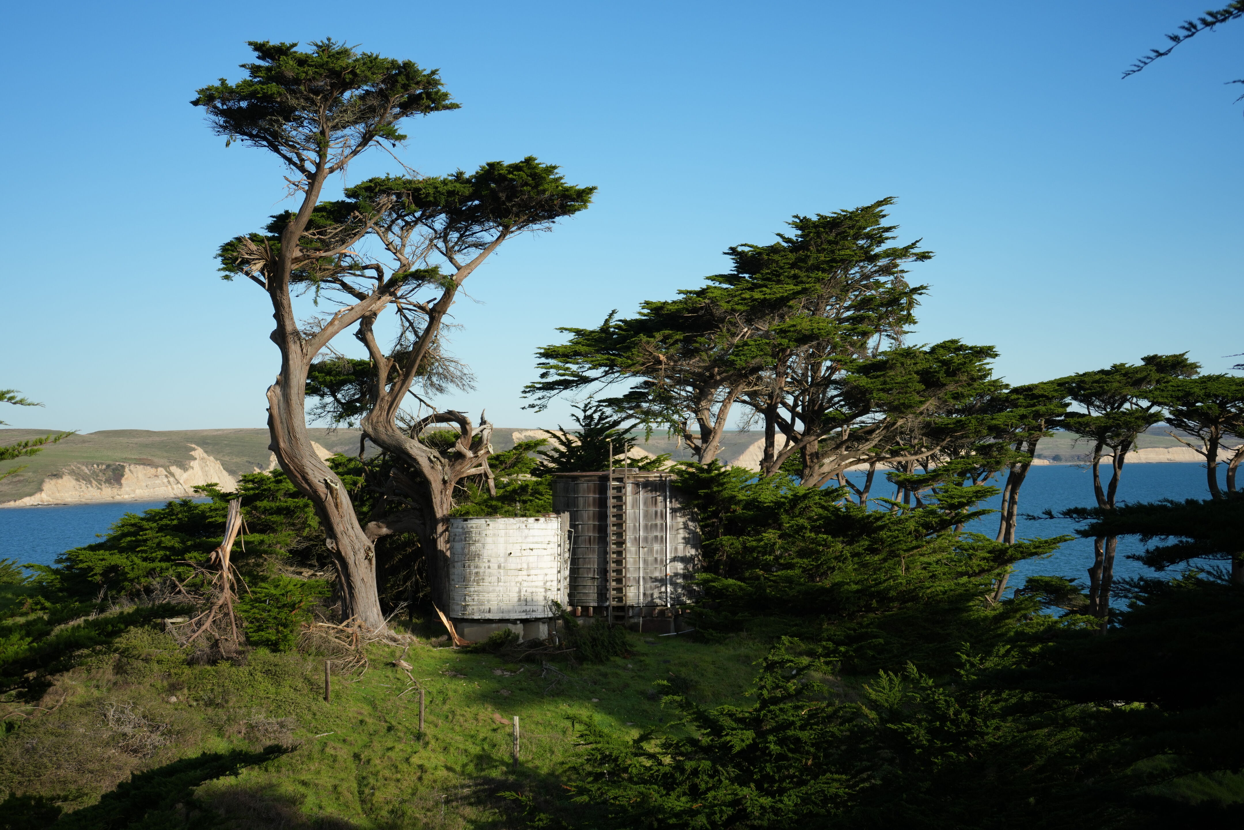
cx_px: 622
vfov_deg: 23.4
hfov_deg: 34.5
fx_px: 2004
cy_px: 415
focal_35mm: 58
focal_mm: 58
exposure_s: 1/1250
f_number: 5.6
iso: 250
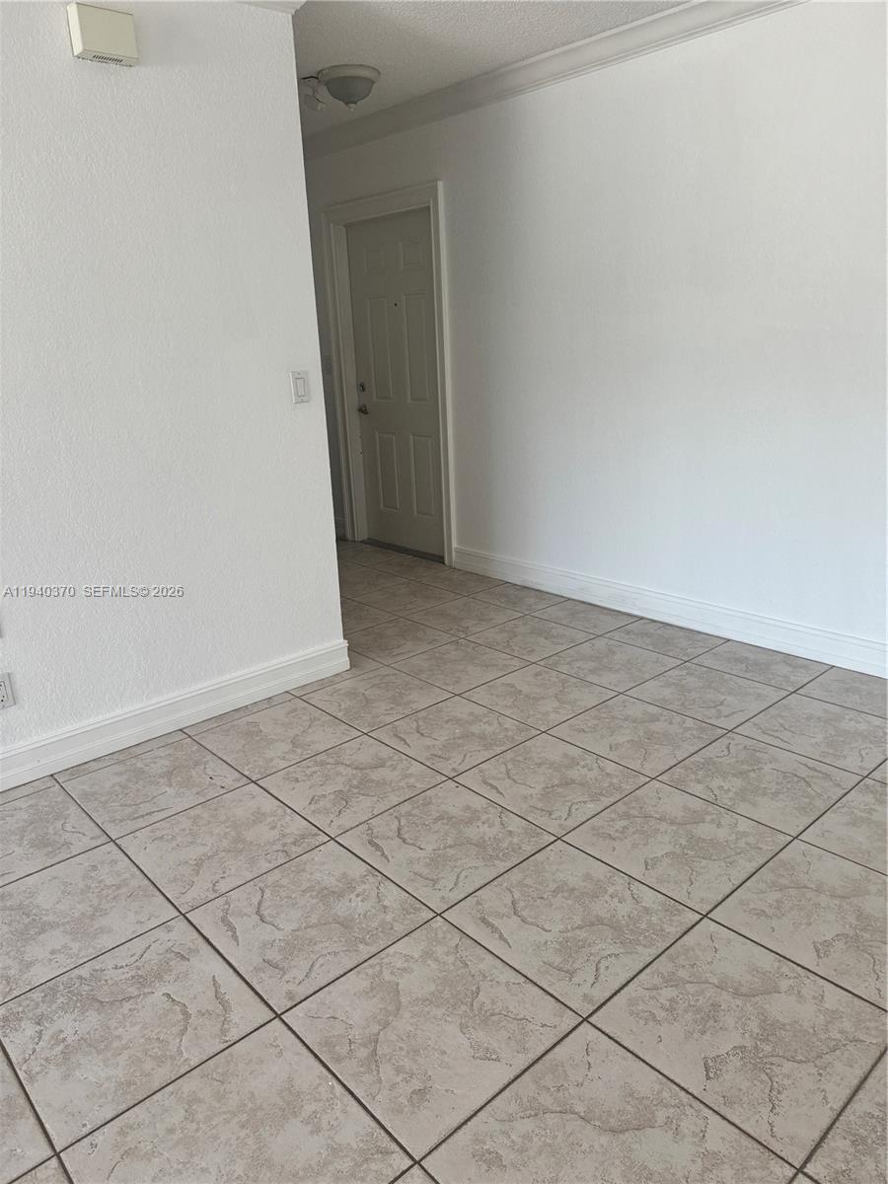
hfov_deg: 56.8
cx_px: 444
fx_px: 821
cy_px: 592
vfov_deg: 71.6
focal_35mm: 24
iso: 200
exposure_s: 1/103
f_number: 1.78
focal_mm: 6.76
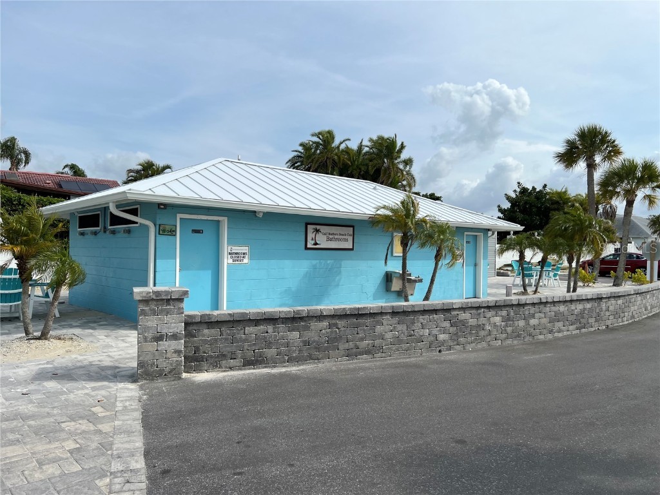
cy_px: 248
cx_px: 330
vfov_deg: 53.1
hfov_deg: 67.3
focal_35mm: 26
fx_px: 496
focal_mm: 5.7
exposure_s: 1/6211
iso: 50
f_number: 1.5
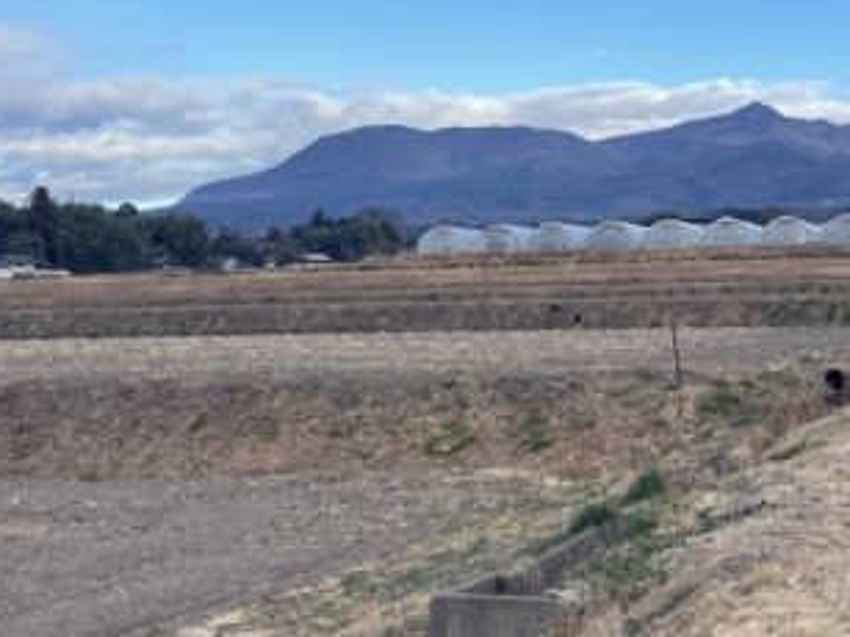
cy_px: -10
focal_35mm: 57
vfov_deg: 24.4
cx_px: 756
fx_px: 1399
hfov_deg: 32.2
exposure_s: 1/1309
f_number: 1.6
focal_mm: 5.1
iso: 32
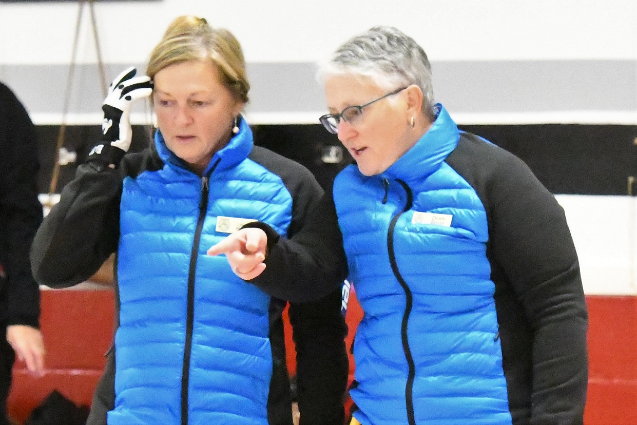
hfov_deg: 12.4
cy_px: 212
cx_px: 318
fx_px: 2920
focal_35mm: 165
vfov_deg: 8.3
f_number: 4.5
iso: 32000
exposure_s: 1/1000
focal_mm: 110
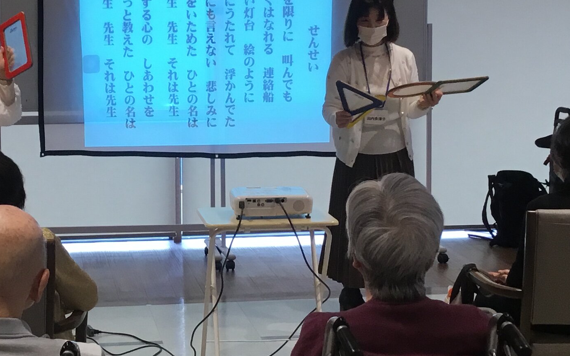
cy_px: 139
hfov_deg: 26.5
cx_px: 159
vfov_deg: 16.9
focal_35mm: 77
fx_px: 1196
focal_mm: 3.3
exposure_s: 1/30
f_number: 2.4
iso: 25
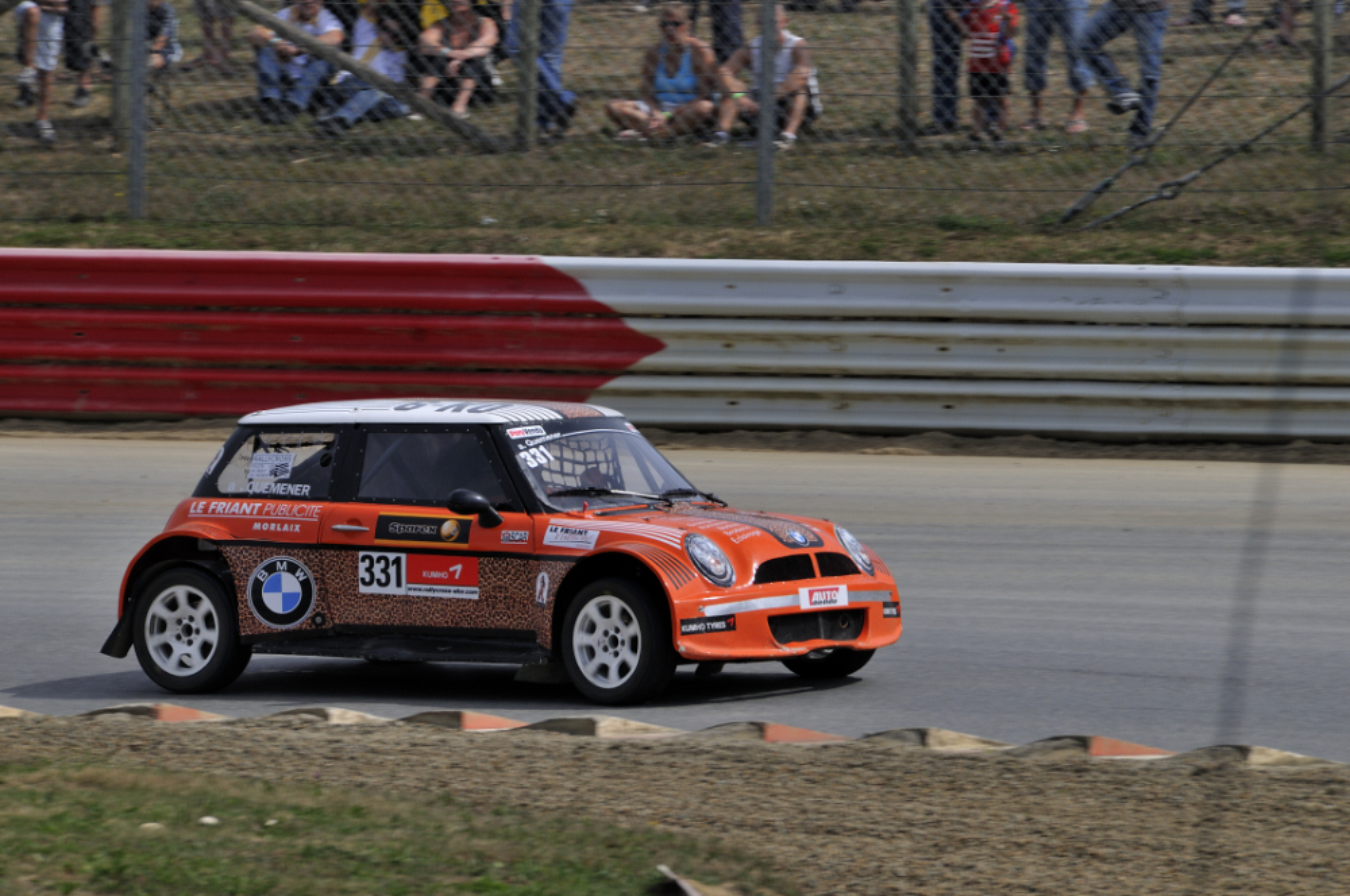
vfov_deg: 3.0
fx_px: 16853
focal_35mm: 450
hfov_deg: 4.6
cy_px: 448
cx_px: 675
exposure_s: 1/400
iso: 200
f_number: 10
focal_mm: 300
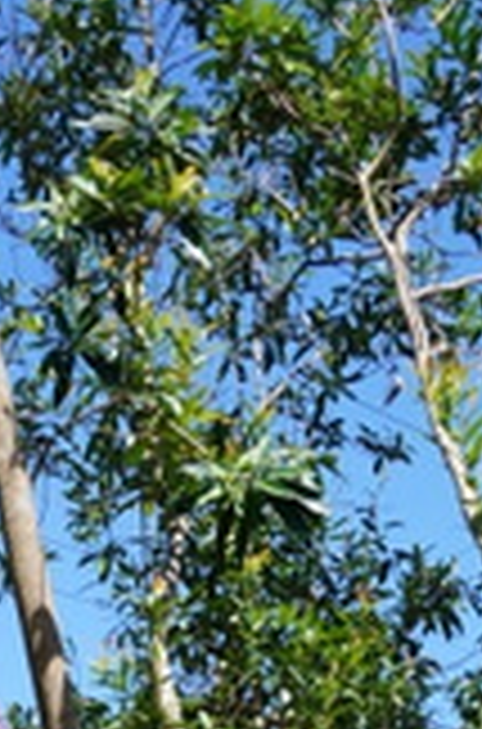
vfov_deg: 17.5
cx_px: 218
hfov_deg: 14.3
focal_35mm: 95
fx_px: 1920
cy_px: 1310
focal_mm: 16
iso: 400
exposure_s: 1/160
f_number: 16
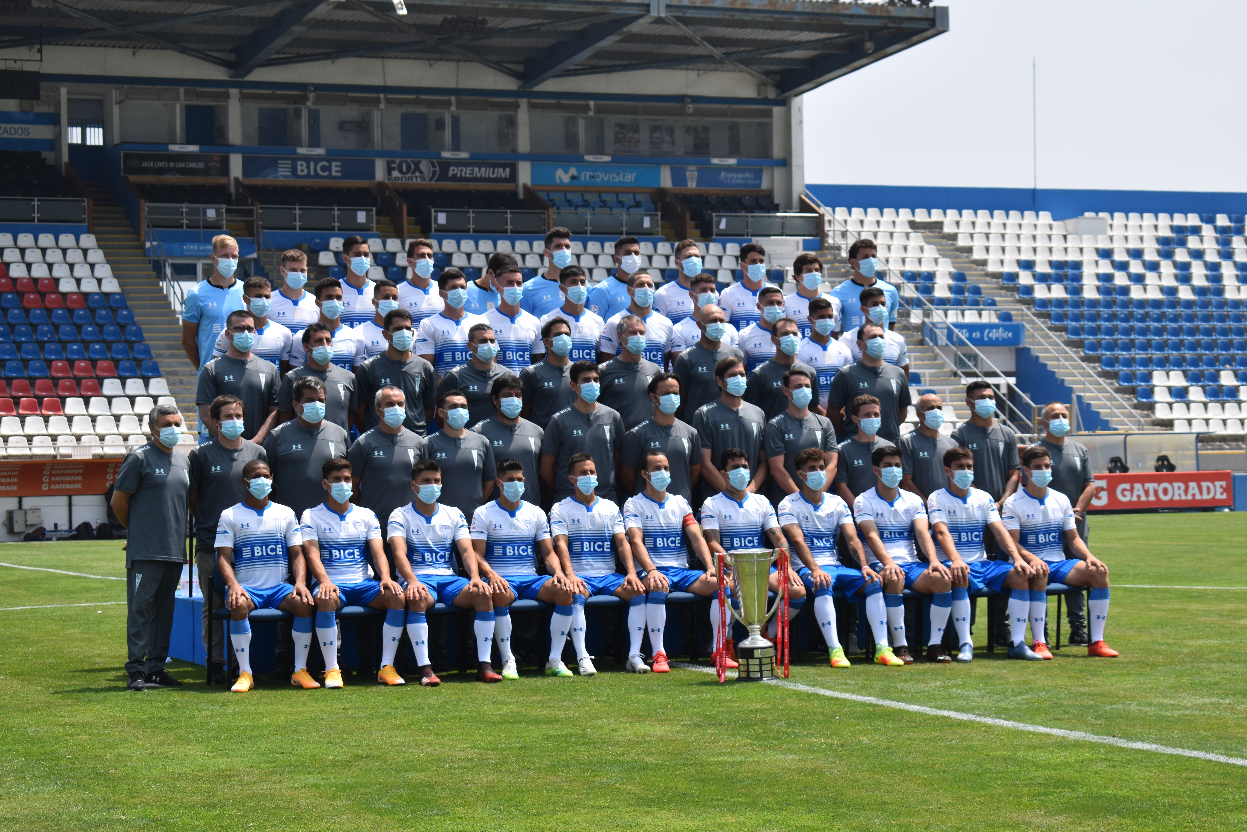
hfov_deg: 24.0
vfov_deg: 16.2
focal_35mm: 85
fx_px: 2927
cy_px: 416
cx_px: 633
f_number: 7.1
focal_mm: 55
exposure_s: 1/1600
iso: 400
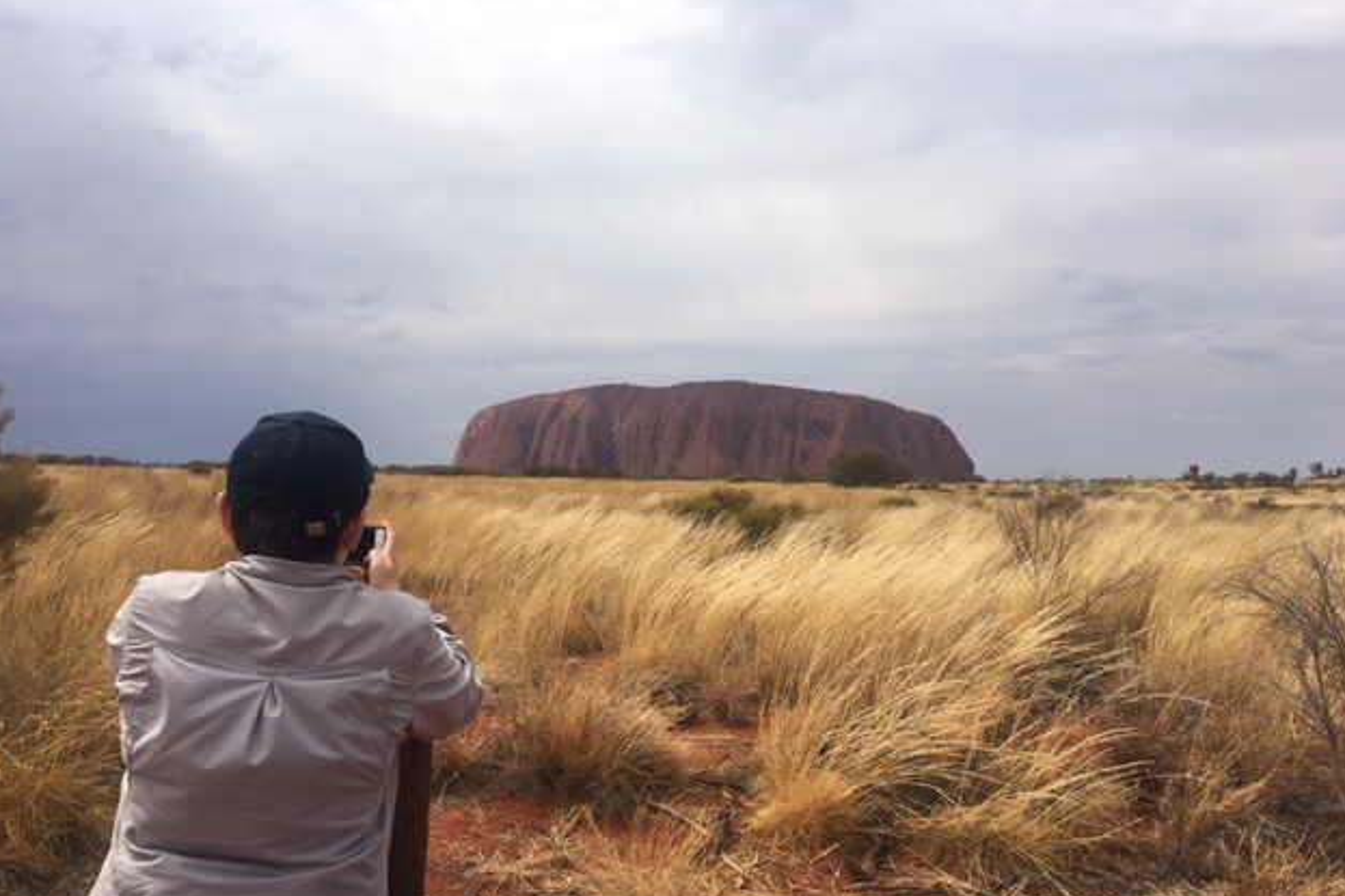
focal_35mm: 31
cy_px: 510
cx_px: 671
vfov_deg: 42.2
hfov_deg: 60.3
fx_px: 1158
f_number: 2.2
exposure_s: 1/1508
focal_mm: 4.15
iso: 25
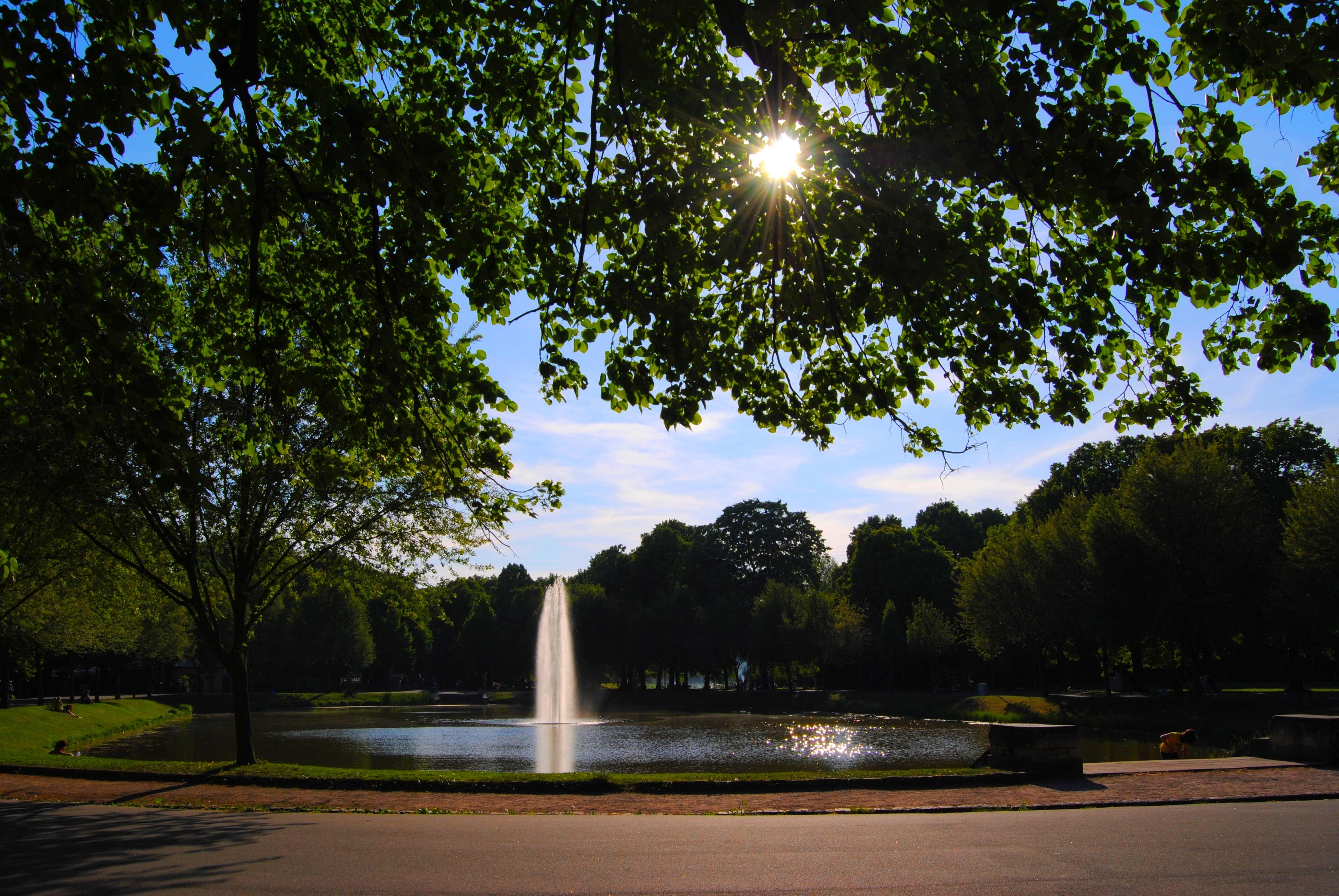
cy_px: 448
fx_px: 1229
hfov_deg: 57.2
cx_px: 670
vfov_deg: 40.1
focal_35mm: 33
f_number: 10
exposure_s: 1/500
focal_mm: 22
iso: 100
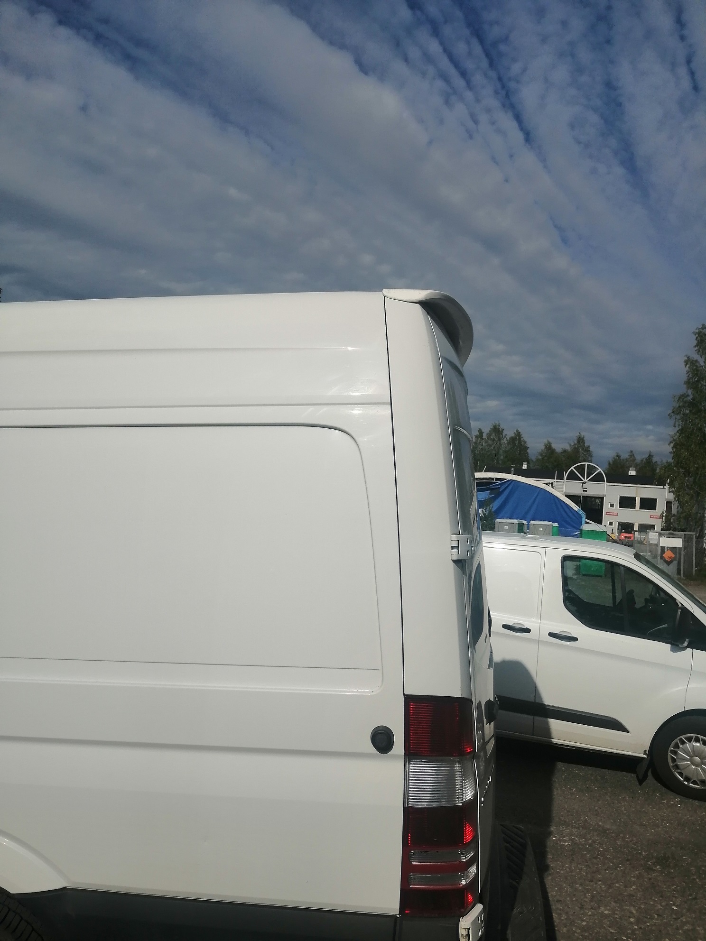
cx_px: 353
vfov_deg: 67.3
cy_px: 470
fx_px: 707
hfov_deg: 53.1
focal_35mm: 26
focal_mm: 3.62
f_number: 1.8
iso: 50
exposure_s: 1/4608
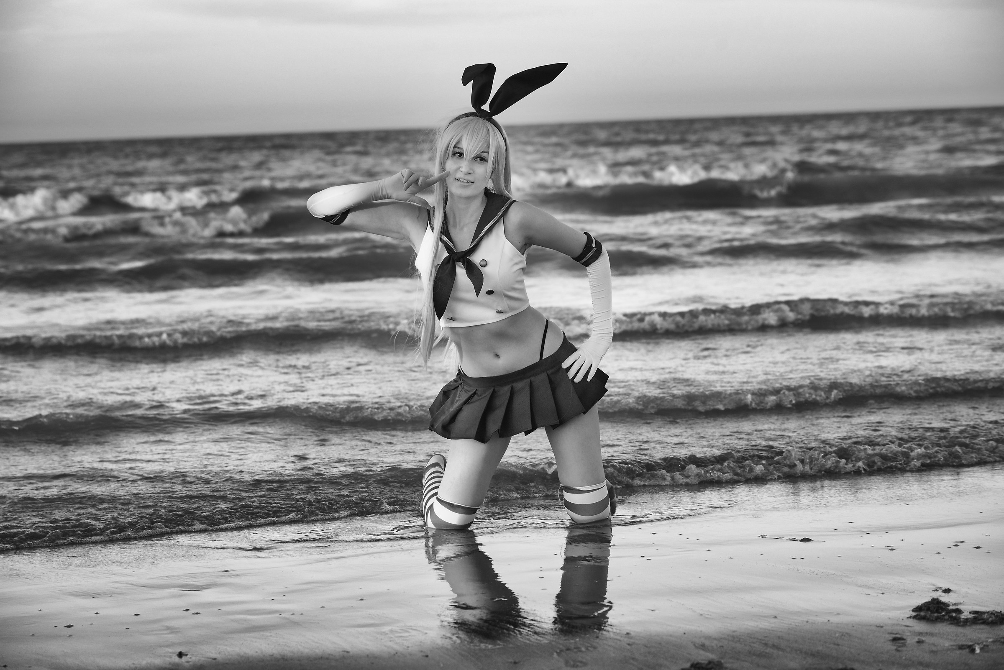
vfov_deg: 14.4
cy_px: 335
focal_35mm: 95
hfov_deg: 21.5
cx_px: 502
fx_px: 2650
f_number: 5.6
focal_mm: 95
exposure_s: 1/500
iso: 800
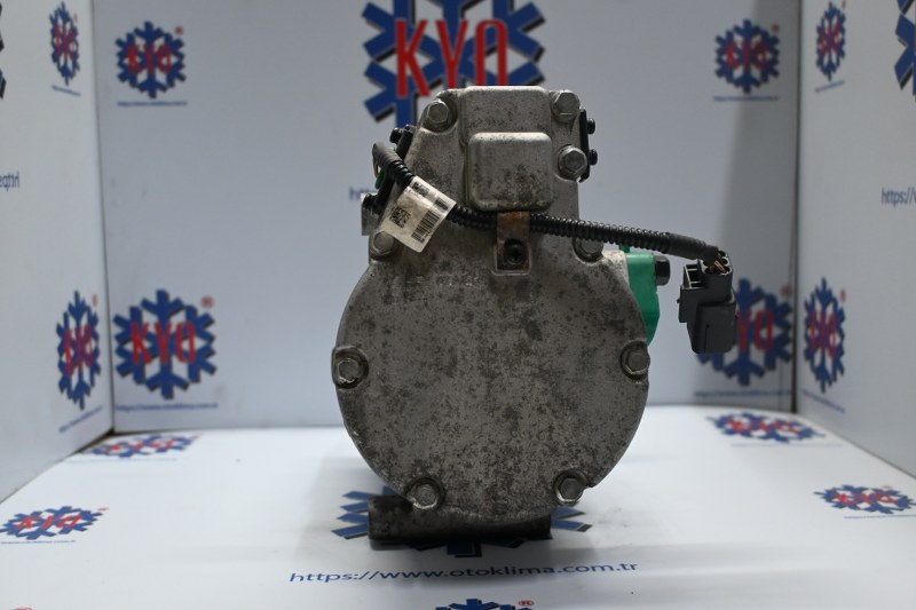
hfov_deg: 52.2
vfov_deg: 36.2
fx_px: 935
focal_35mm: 37
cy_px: 305
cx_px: 458
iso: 1100
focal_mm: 24.5
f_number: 4.2
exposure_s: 1/125
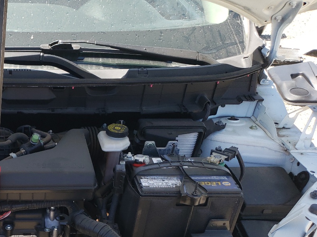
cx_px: 21
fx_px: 476
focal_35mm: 52
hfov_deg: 34.4
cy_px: 237
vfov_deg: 26.5
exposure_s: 1/833
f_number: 1.5
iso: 50
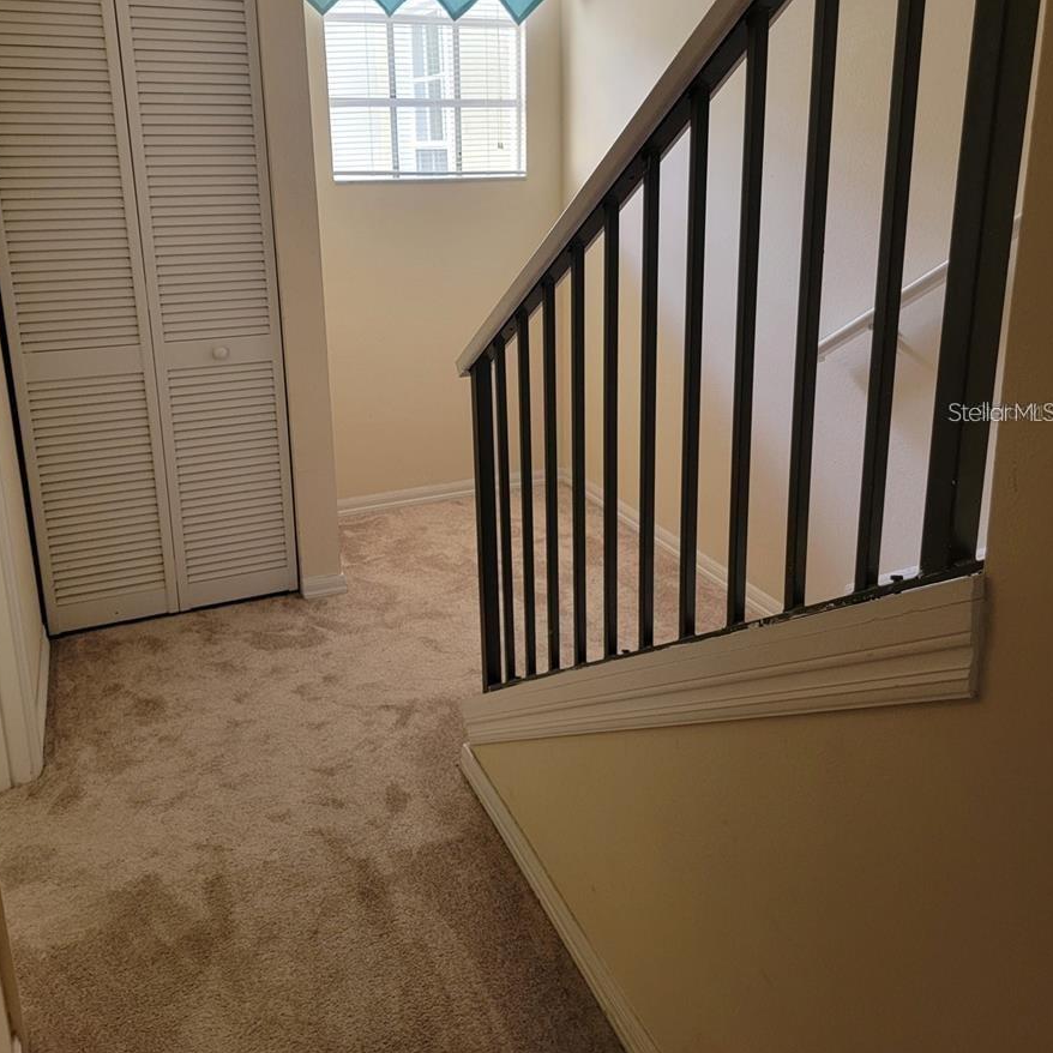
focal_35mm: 29
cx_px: 522
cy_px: 411
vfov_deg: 55.1
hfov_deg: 55.6
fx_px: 998
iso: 200
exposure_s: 1/60
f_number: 1.8
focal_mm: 6.7
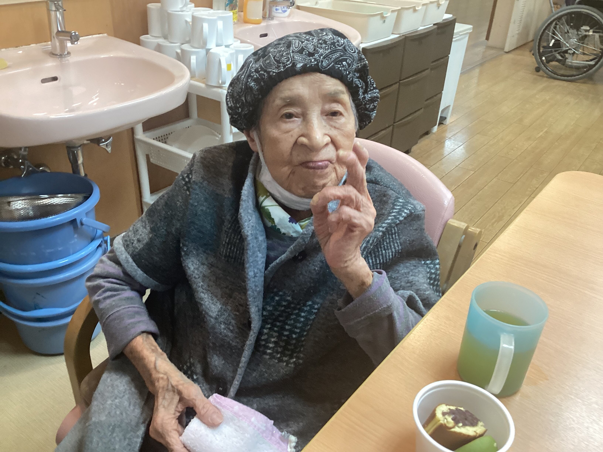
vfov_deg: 45.4
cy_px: 226
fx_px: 540
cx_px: 302
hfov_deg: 58.4
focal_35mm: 31
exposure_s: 1/60
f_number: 2.4
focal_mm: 3.3
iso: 200
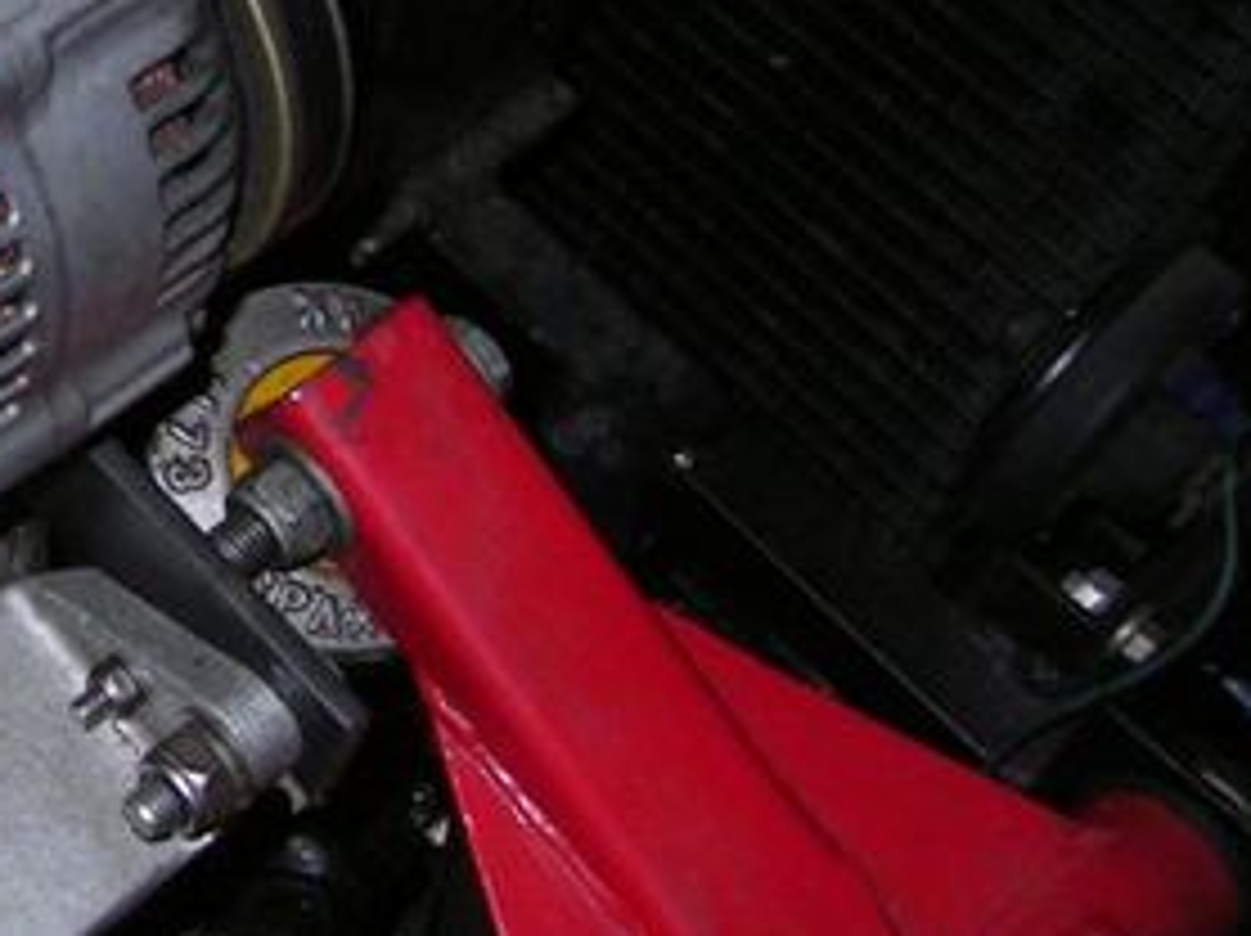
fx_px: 2997
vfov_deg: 17.6
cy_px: 202
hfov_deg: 22.3
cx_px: -130
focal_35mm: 83
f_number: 2.8
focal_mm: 5.6
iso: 100
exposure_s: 1/30
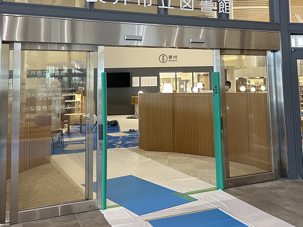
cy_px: 50
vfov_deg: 35.0
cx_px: 166
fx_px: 350
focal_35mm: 40
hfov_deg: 46.7
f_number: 1.78
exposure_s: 1/100
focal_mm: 6.86
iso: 200
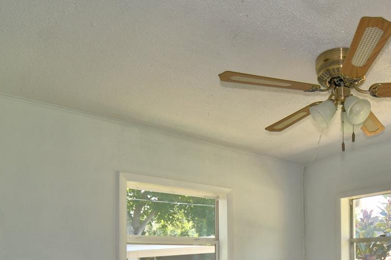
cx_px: 329
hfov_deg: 54.8
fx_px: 337
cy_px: 252
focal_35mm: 31
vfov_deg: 38.3
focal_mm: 10
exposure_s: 1/80
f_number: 4.5
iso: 100
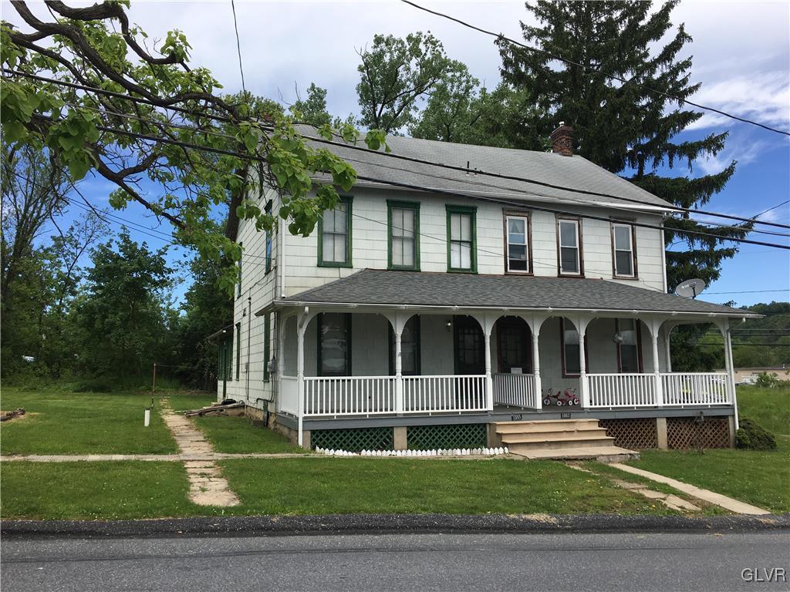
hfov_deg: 61.7
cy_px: 296
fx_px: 662
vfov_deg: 48.2
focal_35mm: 29
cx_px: 395
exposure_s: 1/1241
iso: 25
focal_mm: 4.15
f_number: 2.2
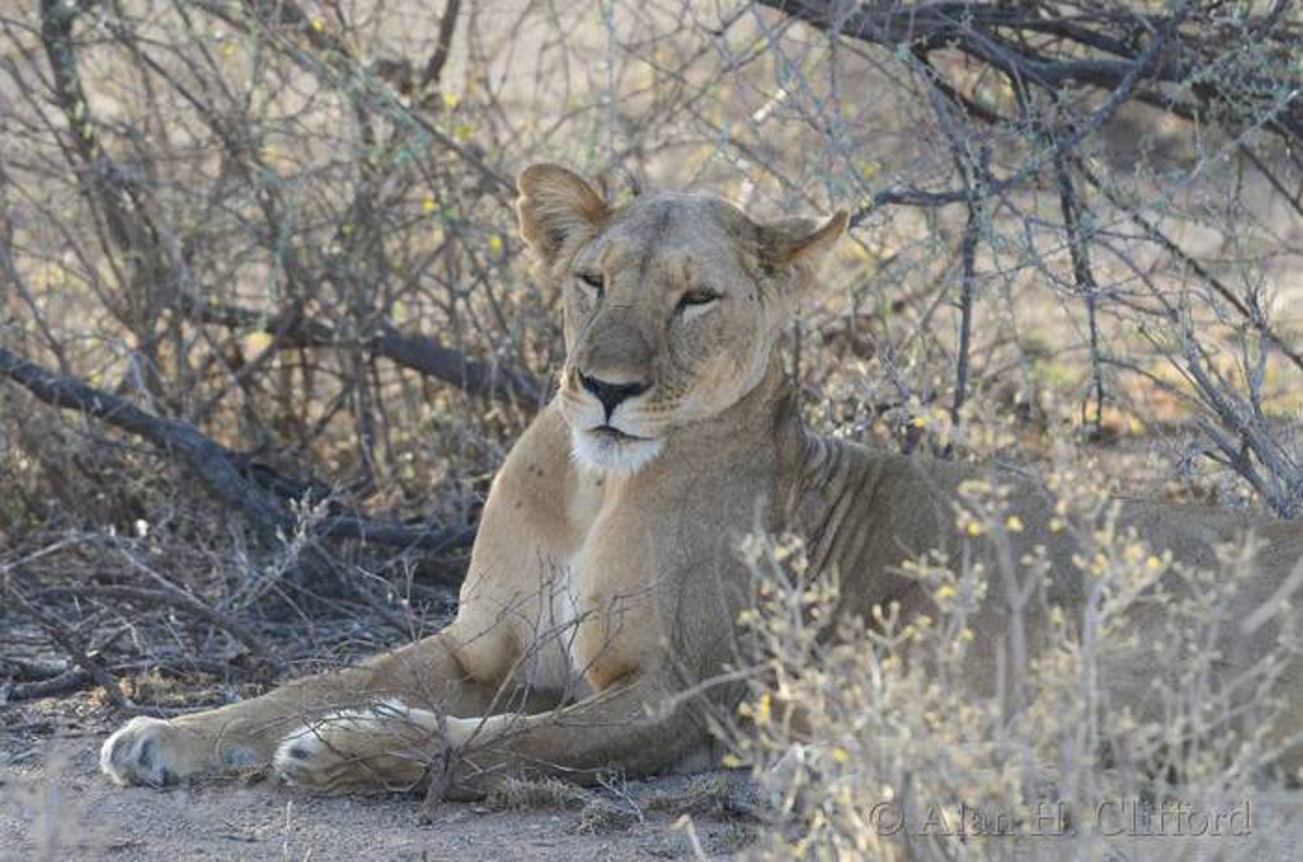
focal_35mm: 495
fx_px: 17872
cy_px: 431
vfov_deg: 2.8
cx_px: 652
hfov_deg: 4.2
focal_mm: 330
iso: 450
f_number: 5.3
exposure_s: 1/400
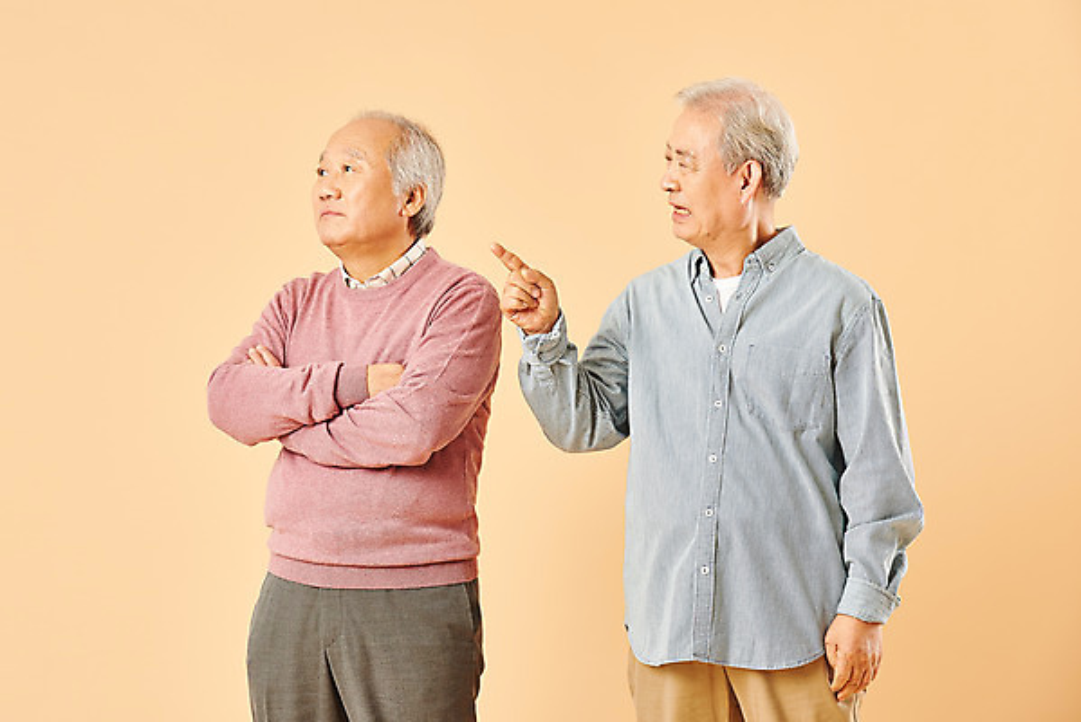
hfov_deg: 17.6
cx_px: 540
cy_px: 361
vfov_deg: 11.8
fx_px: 3485
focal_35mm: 116
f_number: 7.1
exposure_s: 1/125
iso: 100
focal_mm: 116
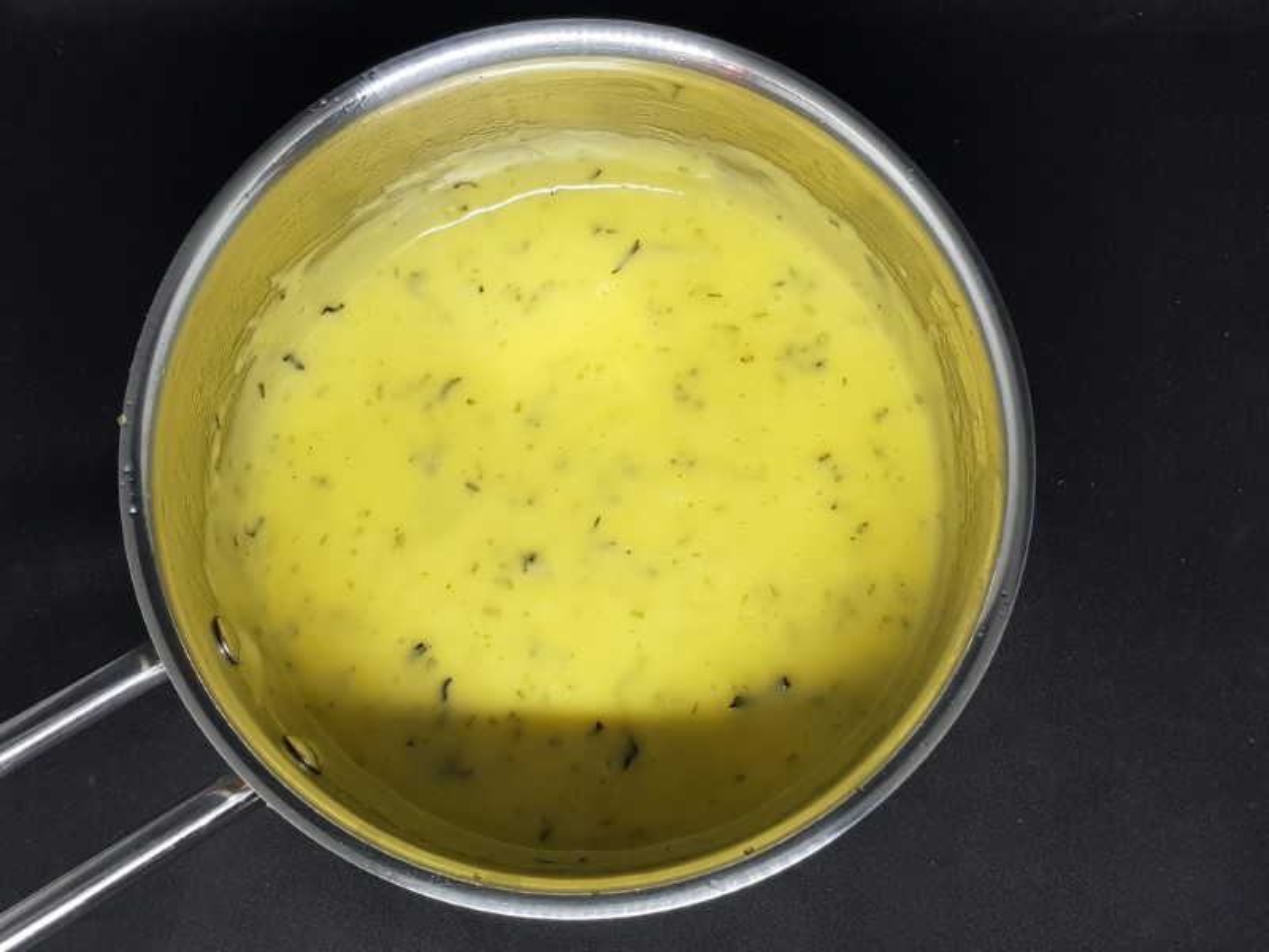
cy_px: 476
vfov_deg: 53.1
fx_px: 953
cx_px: 634
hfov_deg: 67.3
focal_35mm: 26
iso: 125
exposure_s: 1/50
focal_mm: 4.2
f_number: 1.7
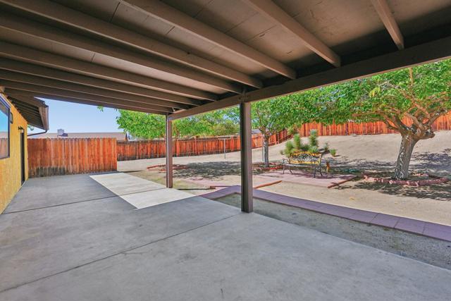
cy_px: 150
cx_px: 226
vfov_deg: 81.2
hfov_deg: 104.2
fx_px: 175
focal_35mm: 14
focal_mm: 14
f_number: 8
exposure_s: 1/160
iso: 100
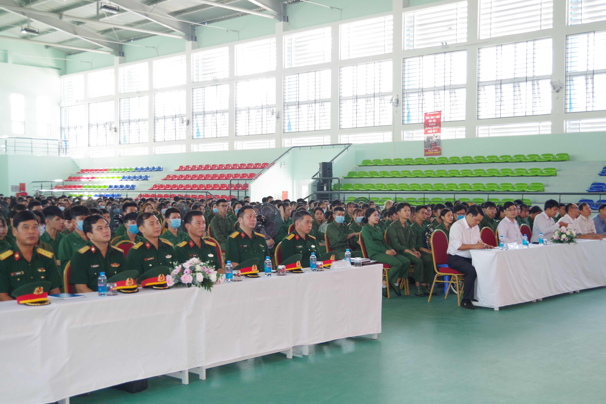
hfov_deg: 46.4
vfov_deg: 31.9
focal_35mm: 42
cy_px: 202
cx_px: 303
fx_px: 707
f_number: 5
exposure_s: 1/50
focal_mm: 28
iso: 800
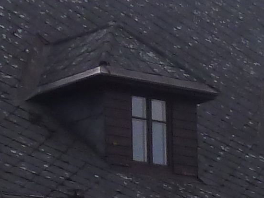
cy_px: 412
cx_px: 252
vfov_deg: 5.4
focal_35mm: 269
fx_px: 2052
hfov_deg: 7.3
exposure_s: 1/500
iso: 125
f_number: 5
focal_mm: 6.1
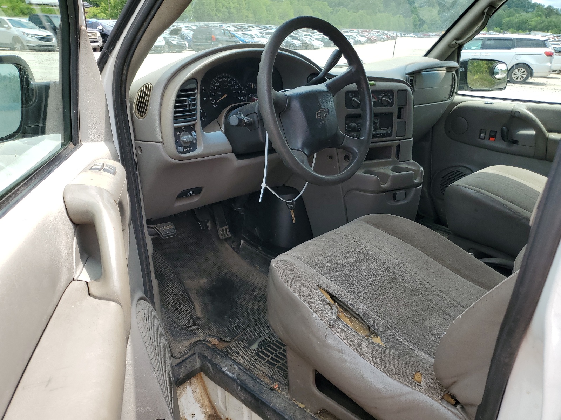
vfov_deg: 53.1
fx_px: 421
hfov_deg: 67.3
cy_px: 210
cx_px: 280
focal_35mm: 26
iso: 50
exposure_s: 1/1111
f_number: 1.5
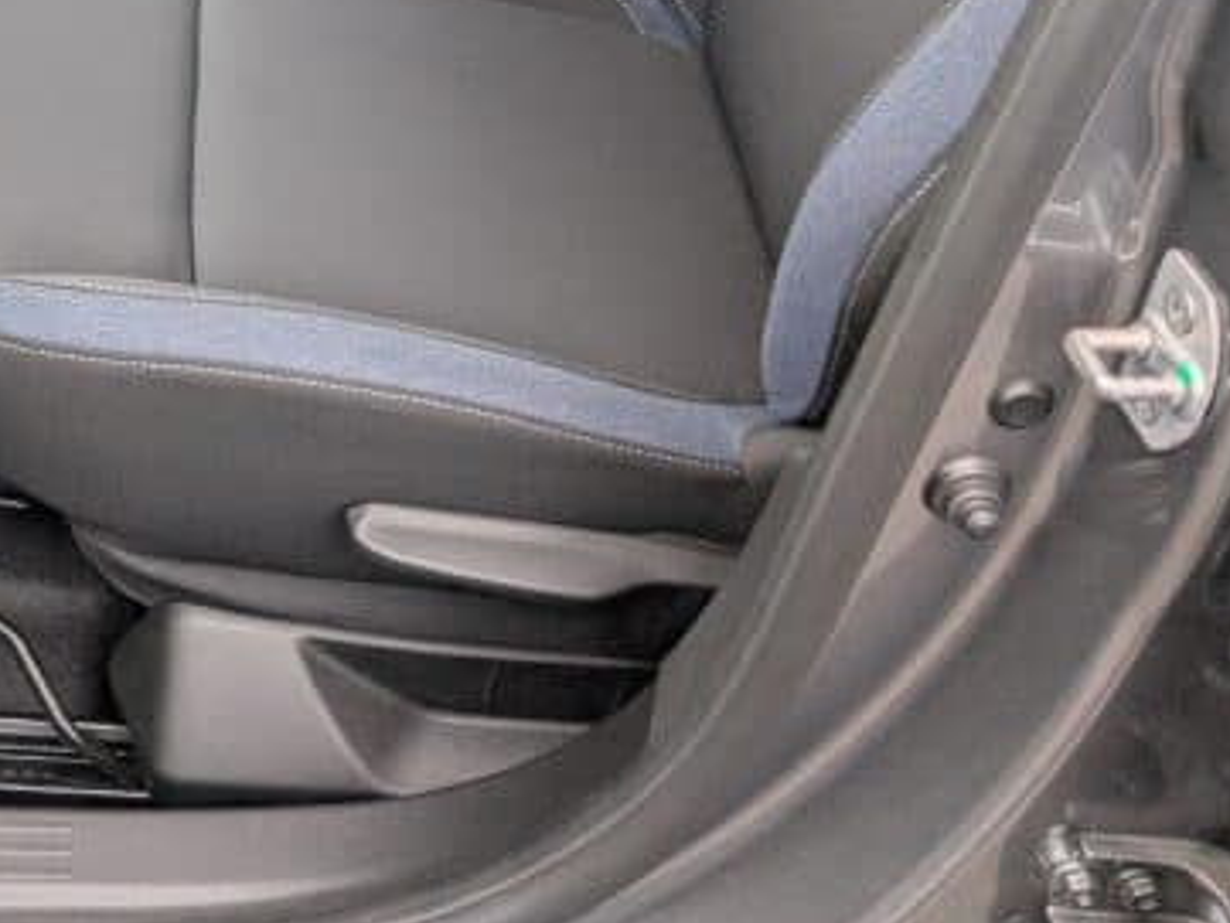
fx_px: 1884
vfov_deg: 25.7
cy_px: -61
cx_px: 285
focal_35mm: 53
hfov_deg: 35.2
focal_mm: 6.9
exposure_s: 1/132
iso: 48
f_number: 1.68
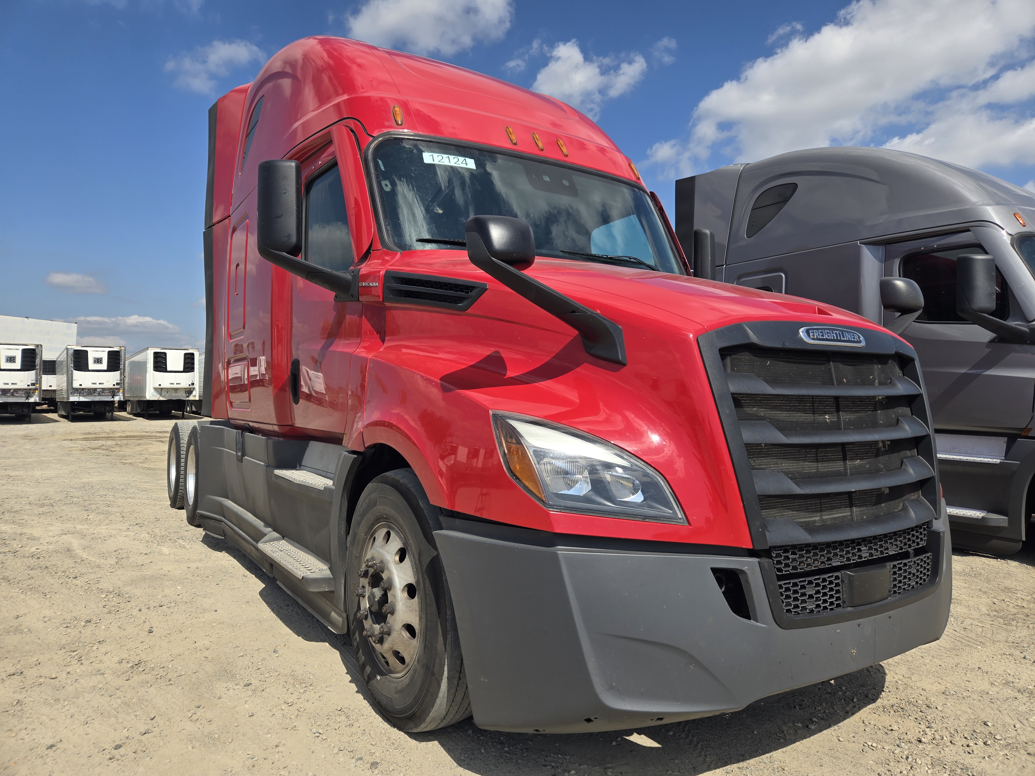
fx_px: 688
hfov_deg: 73.9
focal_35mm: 23
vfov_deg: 58.9
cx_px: 518
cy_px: 388
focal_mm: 5.4
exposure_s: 1/2423
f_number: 1.8
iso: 25
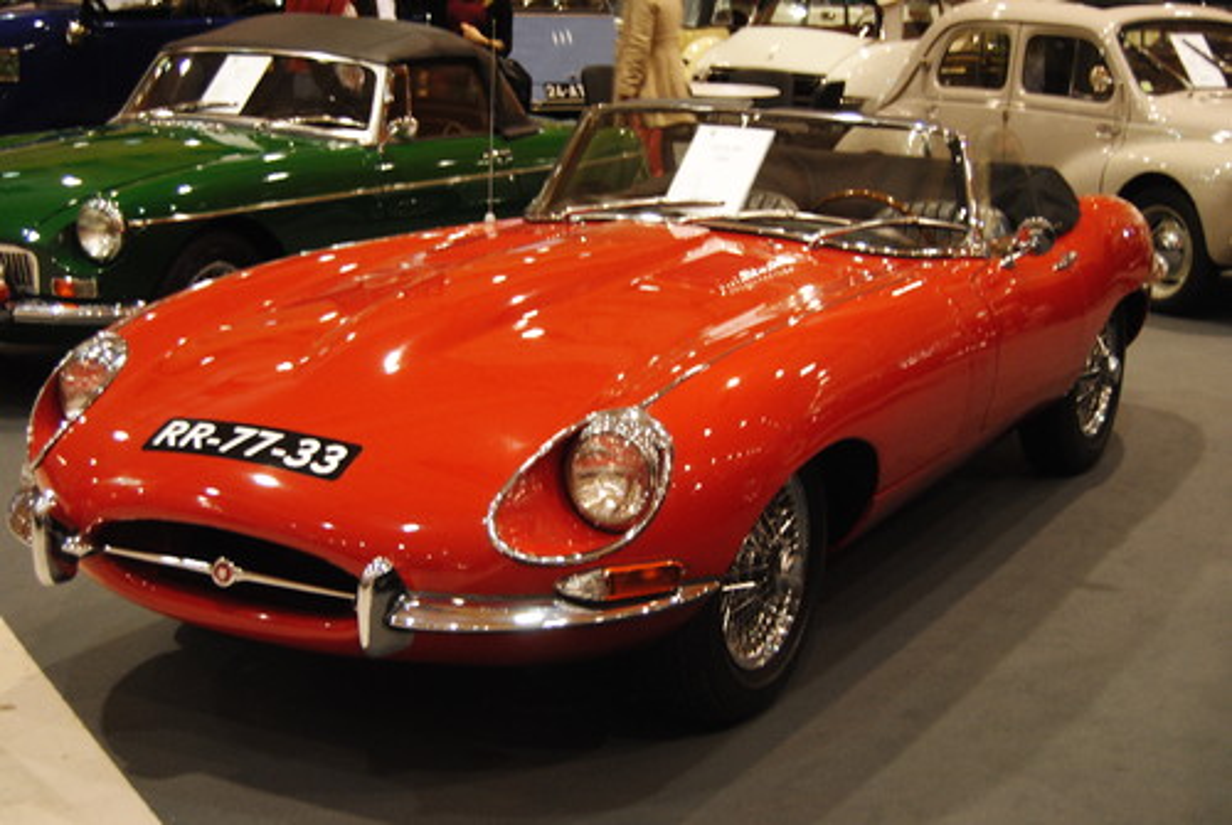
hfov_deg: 35.0
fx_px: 1954
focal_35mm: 57
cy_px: 412
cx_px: 616
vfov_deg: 23.9
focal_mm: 38
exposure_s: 1/10
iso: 400
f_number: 4.8
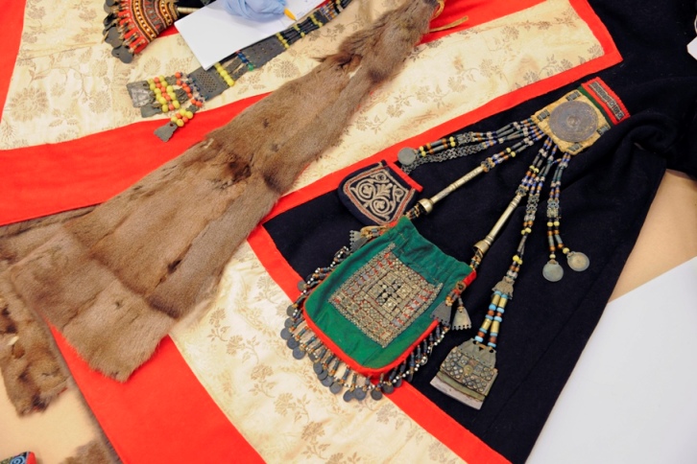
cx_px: 348
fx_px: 774
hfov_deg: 48.5
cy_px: 232
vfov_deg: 33.4
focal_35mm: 40
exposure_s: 1/40
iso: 1600
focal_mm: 40
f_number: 4.5
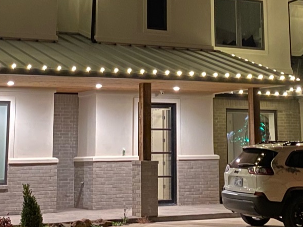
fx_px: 788
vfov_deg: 16.0
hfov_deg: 21.8
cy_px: -11
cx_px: 173
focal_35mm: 90
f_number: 1.8
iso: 500
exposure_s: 1/12
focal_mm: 4.25
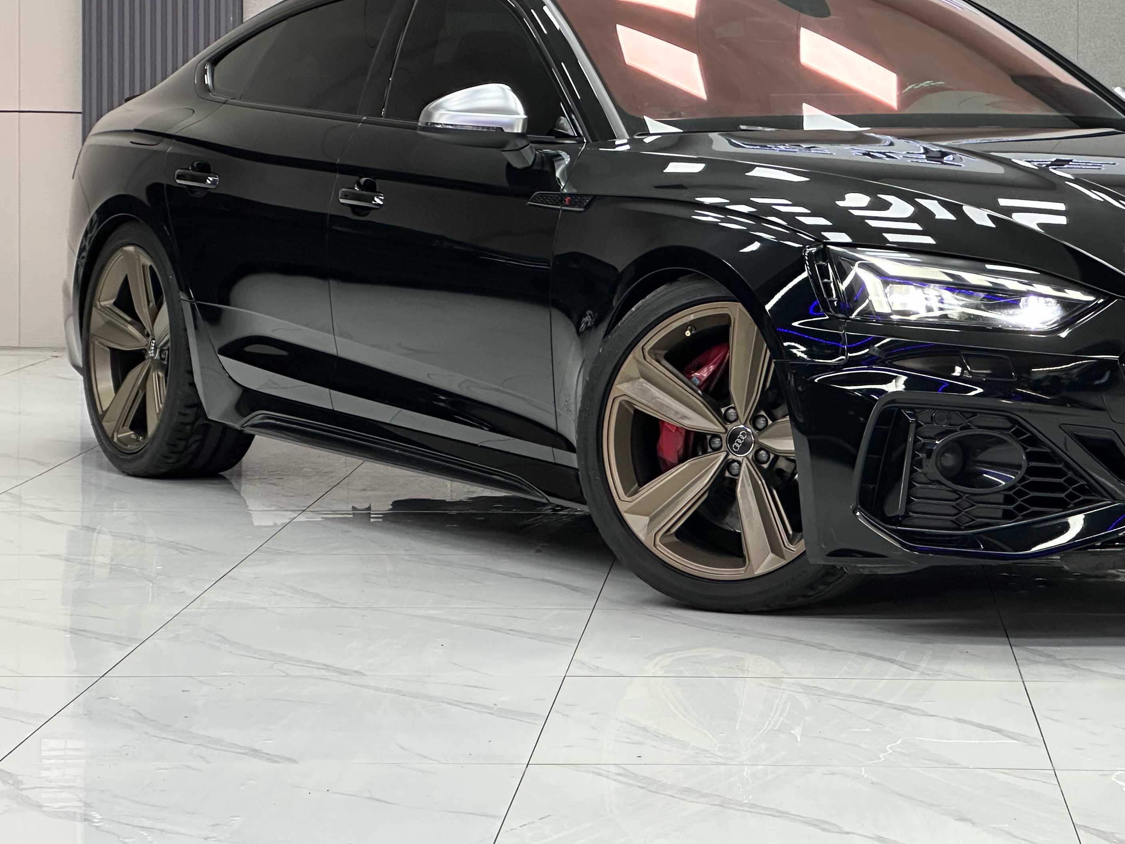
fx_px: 3575
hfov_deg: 17.8
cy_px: 262
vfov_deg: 13.4
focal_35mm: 110
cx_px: 798
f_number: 2.8
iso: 160
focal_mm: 9
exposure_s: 1/100
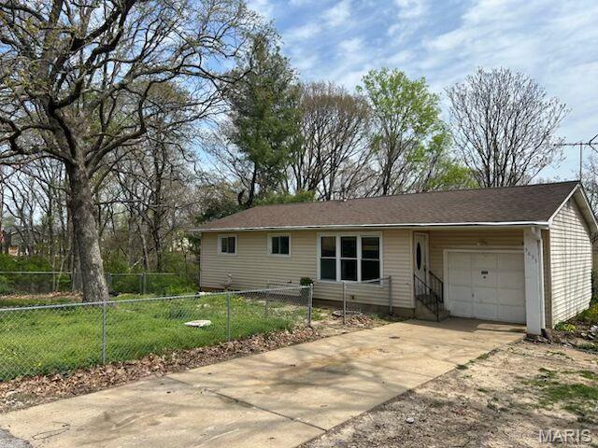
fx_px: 449
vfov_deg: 53.1
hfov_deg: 67.3
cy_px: 224
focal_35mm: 26
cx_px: 299
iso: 50
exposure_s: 1/3968
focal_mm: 5.7
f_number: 1.5
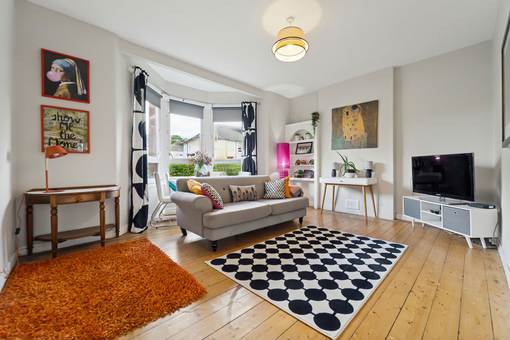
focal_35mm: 14
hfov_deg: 104.2
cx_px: 255
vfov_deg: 81.2
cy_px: 170
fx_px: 198
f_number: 4
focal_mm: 14
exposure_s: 1/100
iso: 640
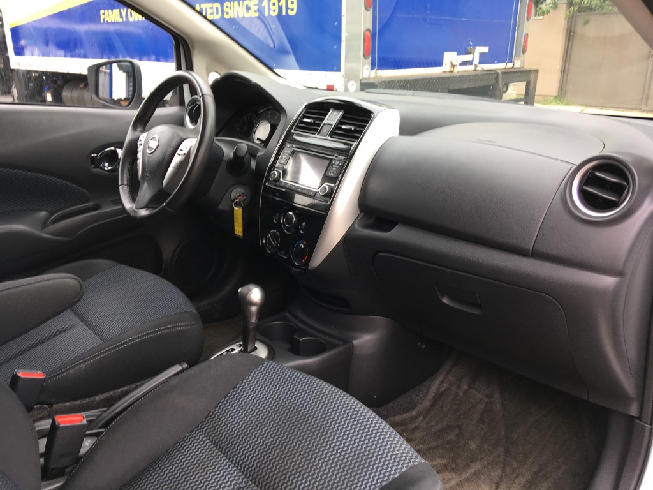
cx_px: 326
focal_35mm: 29
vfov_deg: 48.2
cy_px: 245
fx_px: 547
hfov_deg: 61.7
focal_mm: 4.15
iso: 25
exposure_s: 1/60
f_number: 2.2
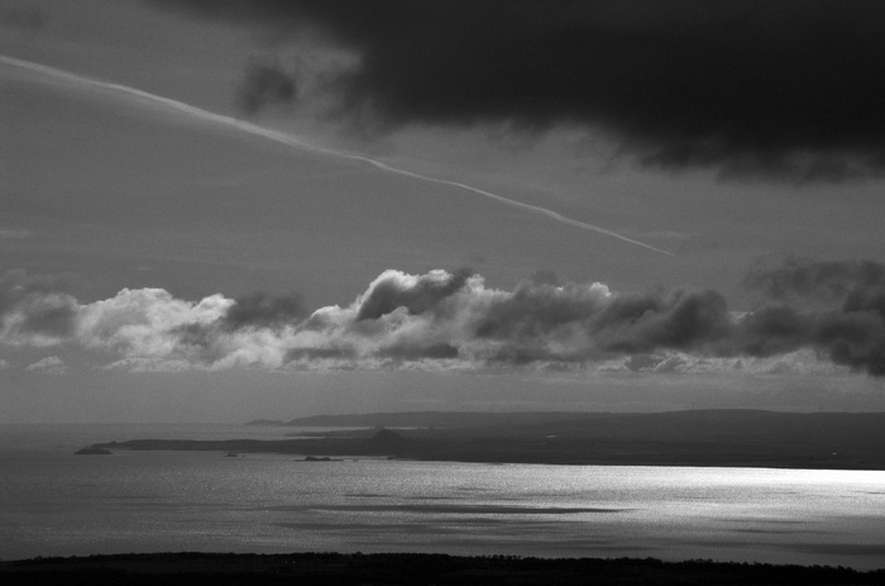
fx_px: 4488
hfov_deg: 11.3
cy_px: 293
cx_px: 442
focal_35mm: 183
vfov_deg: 7.5
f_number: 8
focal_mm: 122
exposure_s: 1/1250
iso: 800
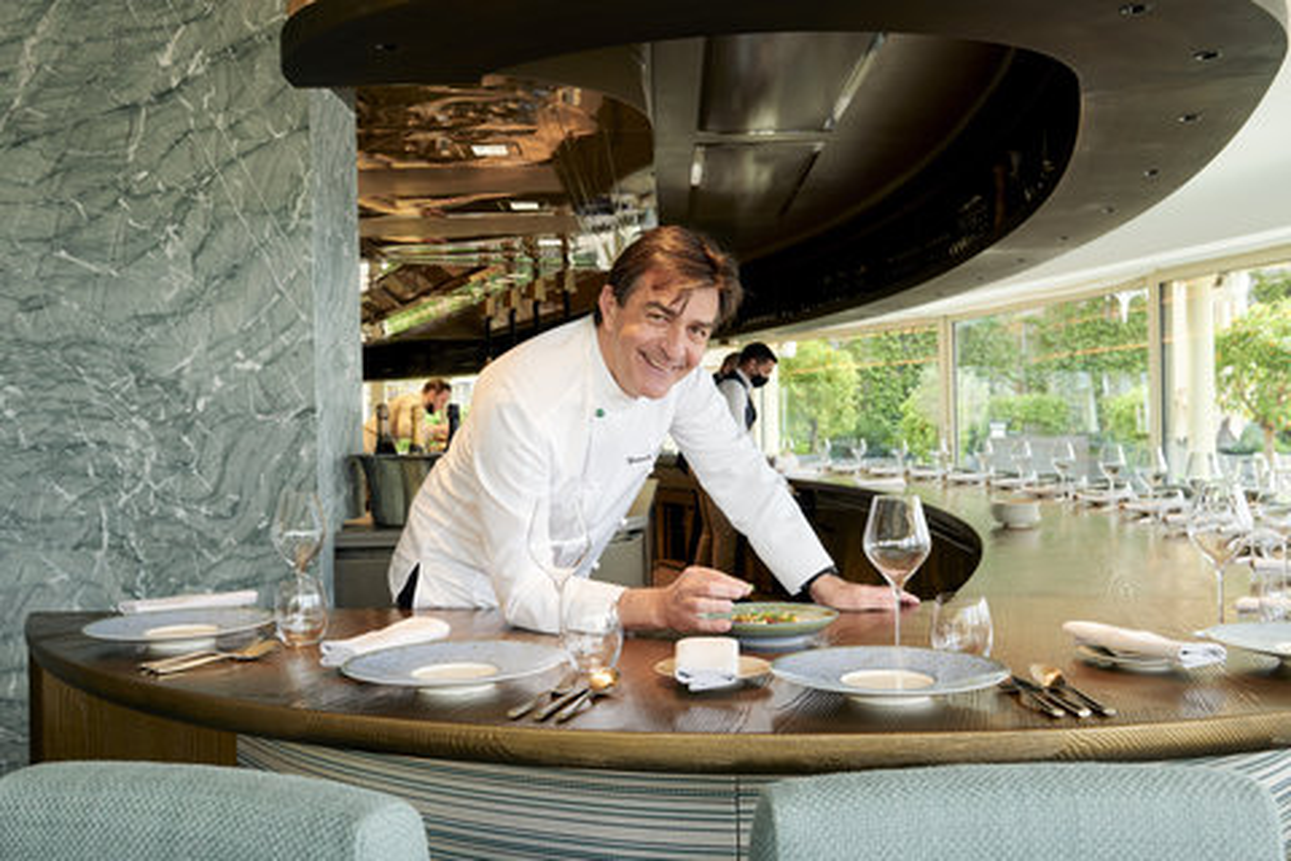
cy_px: 430
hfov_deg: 54.4
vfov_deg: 37.9
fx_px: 1255
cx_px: 646
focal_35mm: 35
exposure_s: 1/25
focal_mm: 35
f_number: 7.1
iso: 200
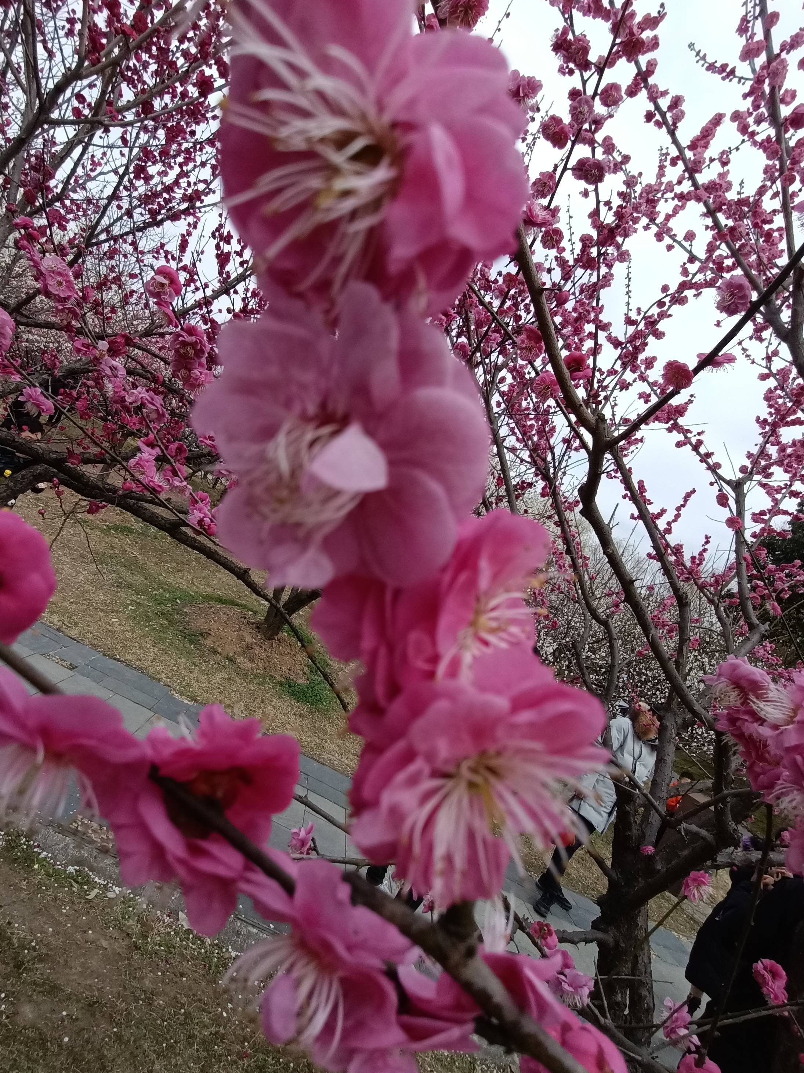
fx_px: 588
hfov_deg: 68.6
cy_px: 555
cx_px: 367
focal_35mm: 19
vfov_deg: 84.6
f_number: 2.4
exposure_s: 1/784
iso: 112
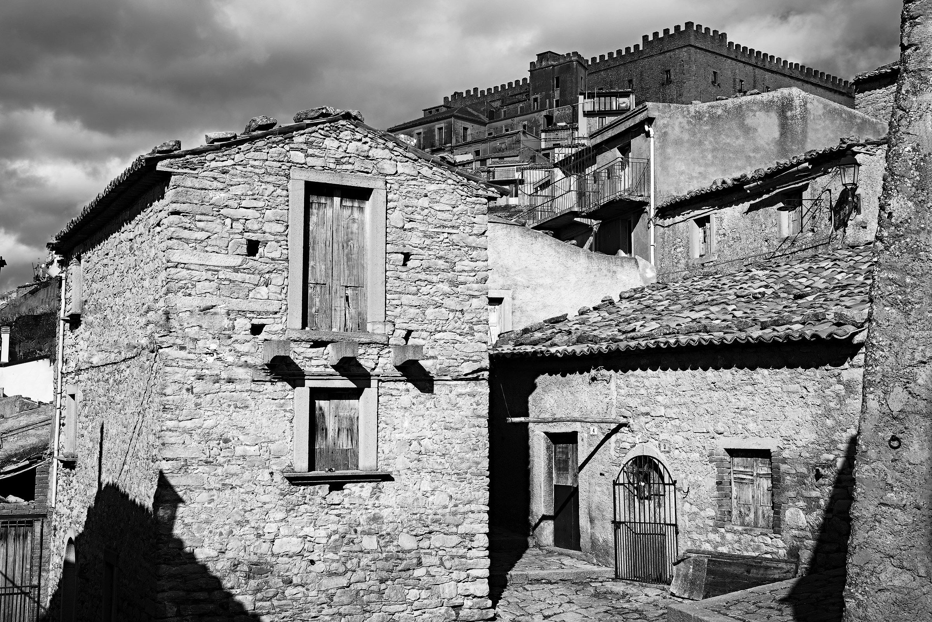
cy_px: 311
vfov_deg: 28.1
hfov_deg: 41.1
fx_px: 1243
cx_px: 466
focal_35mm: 48
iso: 100
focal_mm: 48
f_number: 8
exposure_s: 1/320
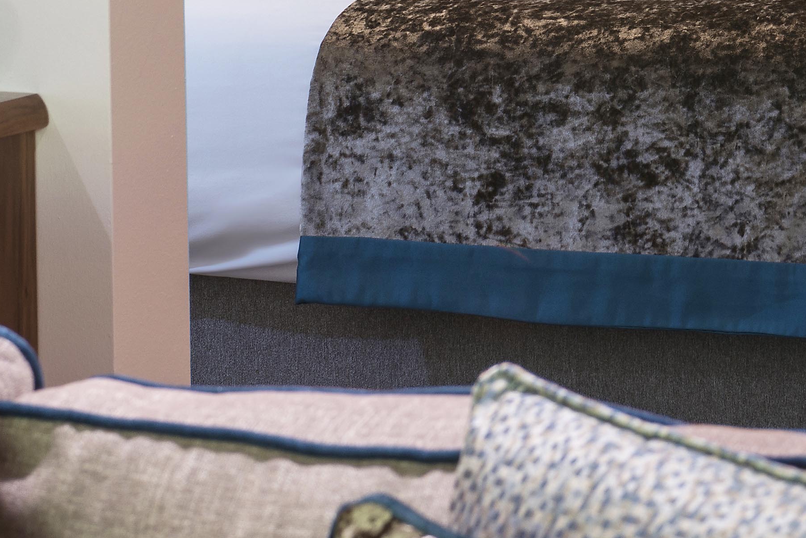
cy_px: -176
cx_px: 724
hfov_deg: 7.2
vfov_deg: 4.8
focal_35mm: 285
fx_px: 6381
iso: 100
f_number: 8
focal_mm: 70
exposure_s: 1.6
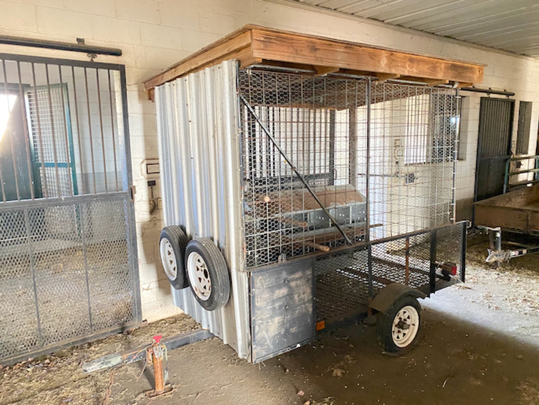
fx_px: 405
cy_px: 202
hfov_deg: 67.3
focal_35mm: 26
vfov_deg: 53.1
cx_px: 270
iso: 800
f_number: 1.8
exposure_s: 1/30
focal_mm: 4.25
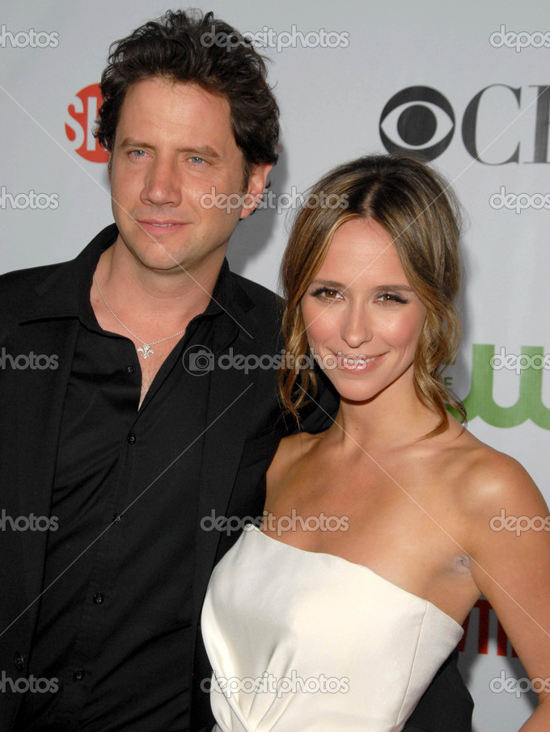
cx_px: 275
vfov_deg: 26.0
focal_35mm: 75
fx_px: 1588
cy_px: 362
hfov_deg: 19.6
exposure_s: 1/200
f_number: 8
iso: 400
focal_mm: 46
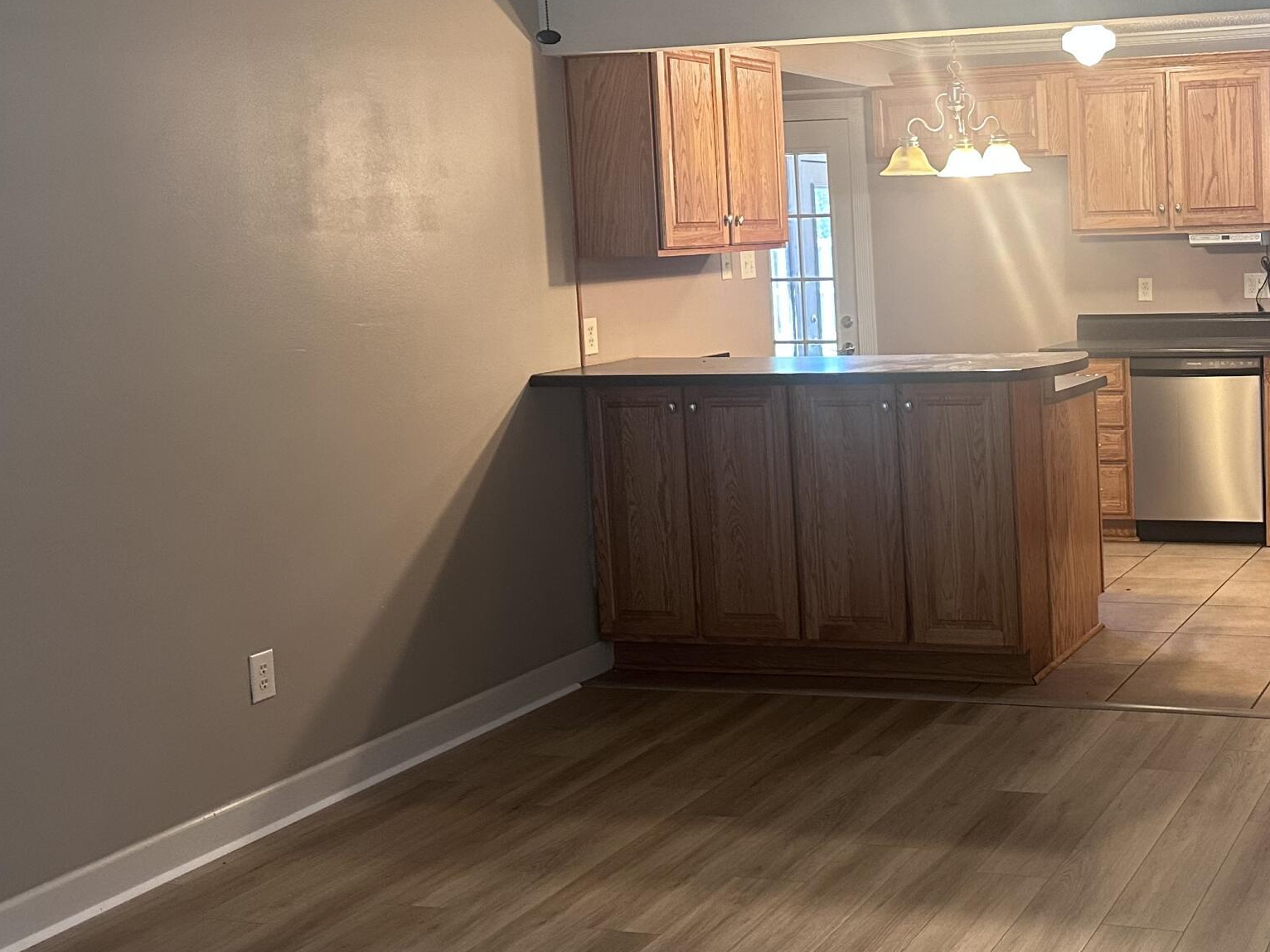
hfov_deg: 38.3
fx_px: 1724
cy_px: 405
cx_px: 1080
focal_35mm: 47
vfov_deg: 30.8
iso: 400
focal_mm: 6.86
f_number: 1.78
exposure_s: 1/60
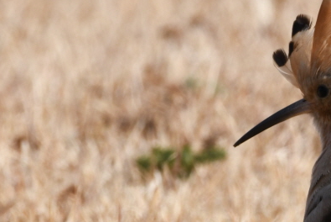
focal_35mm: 1518
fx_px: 13967
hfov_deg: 1.4
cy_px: 84
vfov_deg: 0.9
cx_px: 390
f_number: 13
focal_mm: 500
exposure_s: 1/200
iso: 200
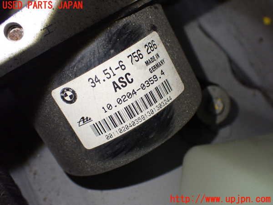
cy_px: 102
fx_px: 323
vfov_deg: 35.1
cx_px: 136
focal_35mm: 41
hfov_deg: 45.8
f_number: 2.8
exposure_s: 1/125
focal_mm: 7.31
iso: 800
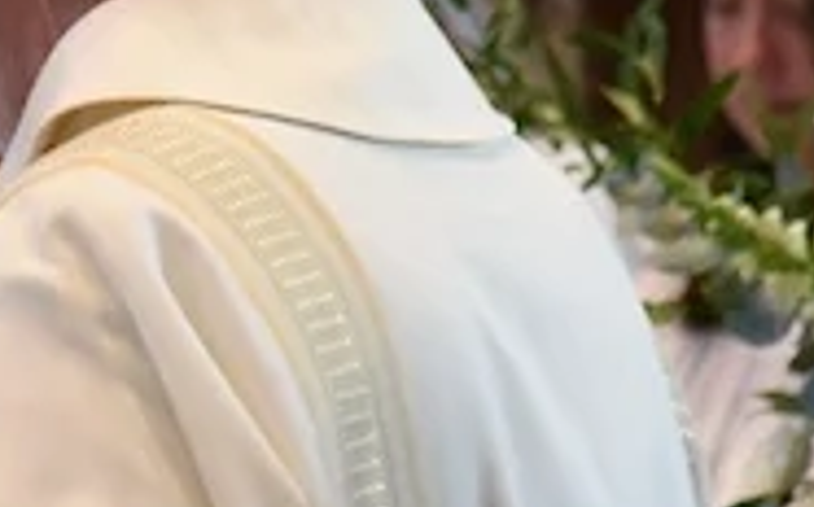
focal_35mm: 842
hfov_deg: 2.5
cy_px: 656
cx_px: -696
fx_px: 18668
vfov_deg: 1.6
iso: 1250
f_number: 4
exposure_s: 1/125
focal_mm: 120
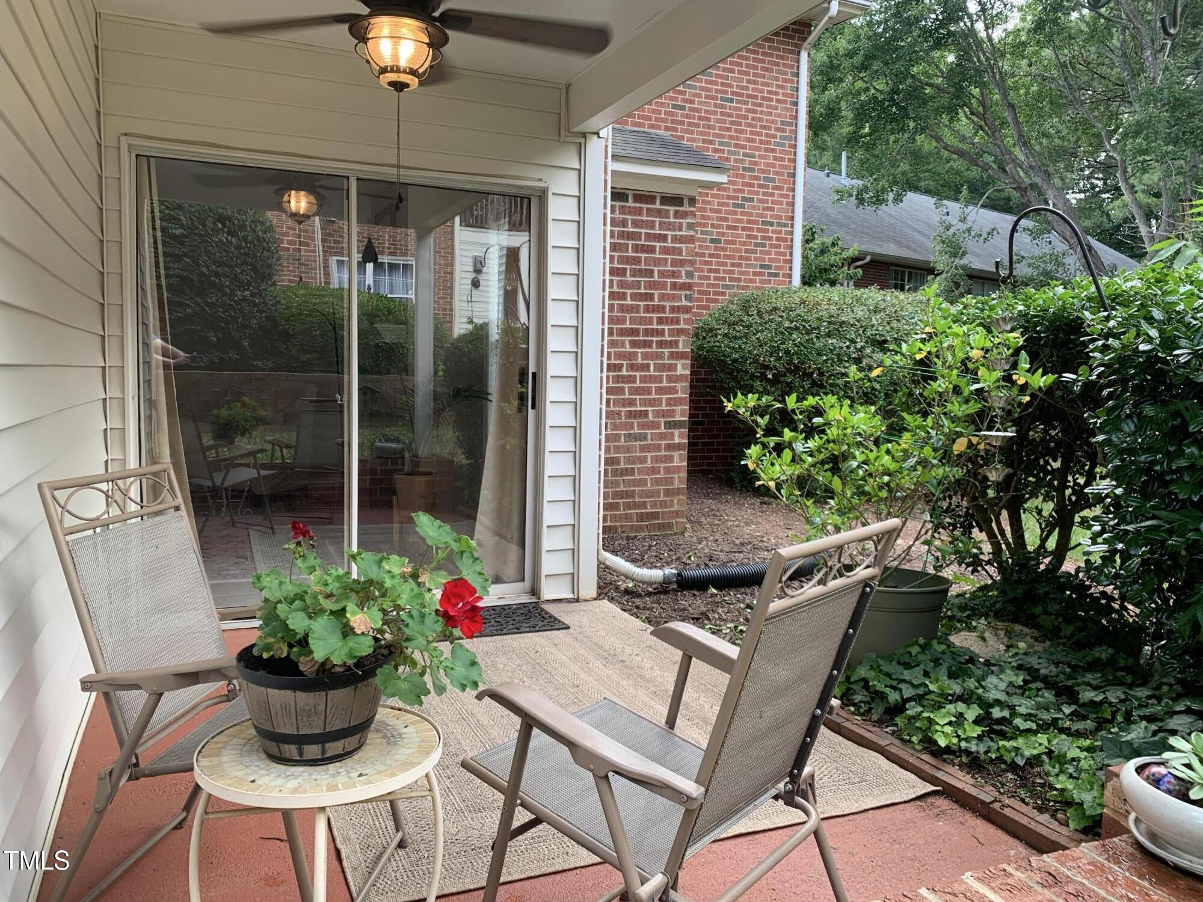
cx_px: 602
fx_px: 904
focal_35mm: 26
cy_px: 451
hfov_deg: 67.3
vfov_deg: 53.1
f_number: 1.8
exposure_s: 1/122
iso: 25
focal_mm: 4.25
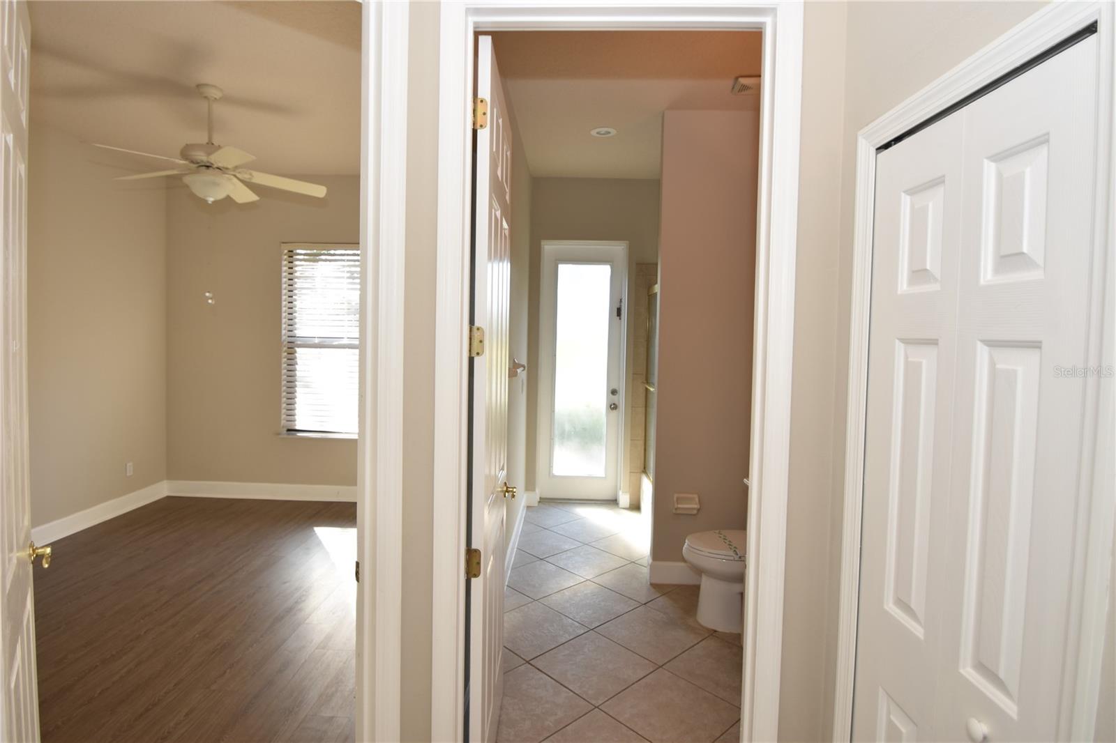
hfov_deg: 90.0
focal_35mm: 18
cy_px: 372
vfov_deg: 67.4
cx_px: 558
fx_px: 558
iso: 200
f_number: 4.5
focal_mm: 12
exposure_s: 1/80
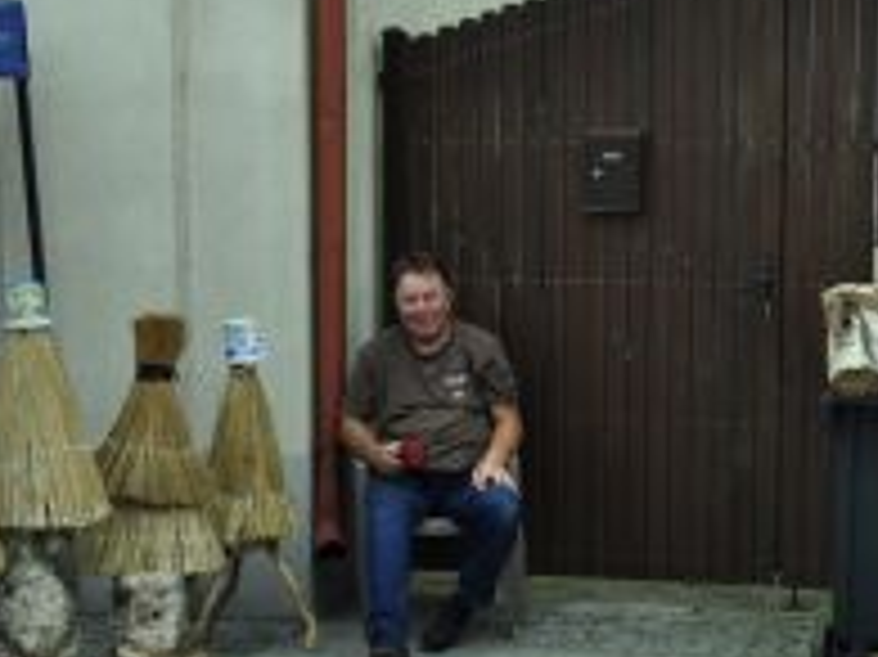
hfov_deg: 22.3
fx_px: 2205
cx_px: 684
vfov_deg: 16.8
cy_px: 531
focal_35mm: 87
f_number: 4.2
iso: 200
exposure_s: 1/500
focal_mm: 26
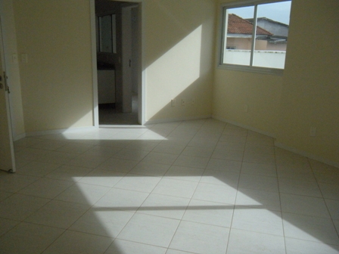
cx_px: 170
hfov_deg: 52.6
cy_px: 127
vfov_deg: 40.7
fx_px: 343
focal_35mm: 35
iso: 400
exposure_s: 1/1261
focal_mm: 5.9
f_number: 6.4
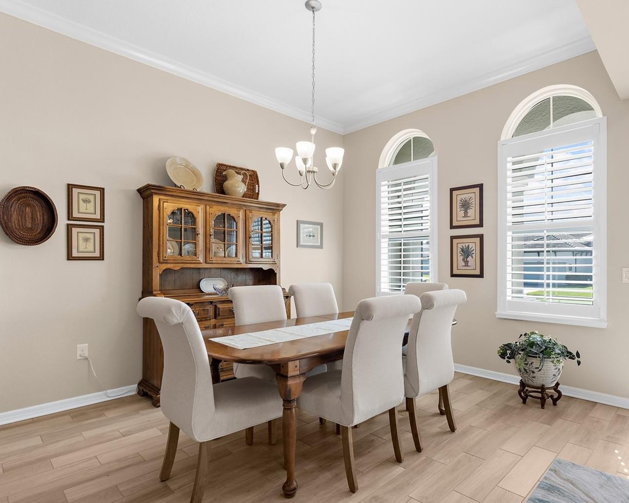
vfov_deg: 70.8
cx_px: 364
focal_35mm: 19
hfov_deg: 82.7
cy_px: 257
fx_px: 354
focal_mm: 16
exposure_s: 1/125
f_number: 8
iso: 400
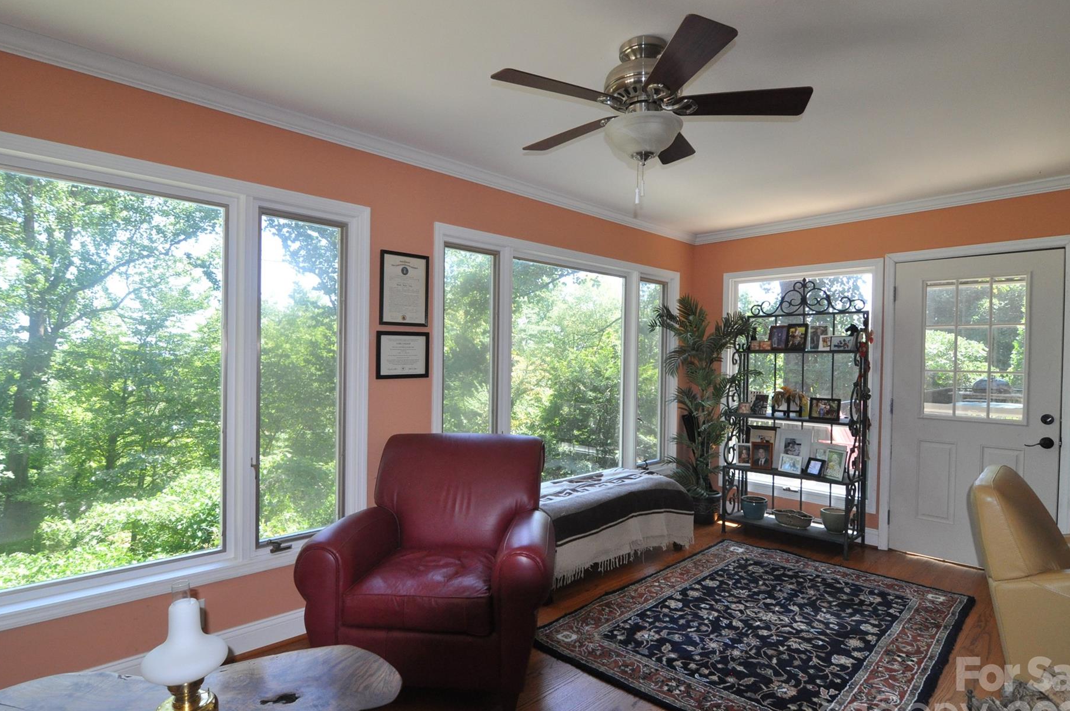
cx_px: 548
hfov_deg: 88.3
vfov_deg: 65.6
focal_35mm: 19
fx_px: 551
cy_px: 368
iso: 800
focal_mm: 11
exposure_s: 1/200
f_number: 5.6
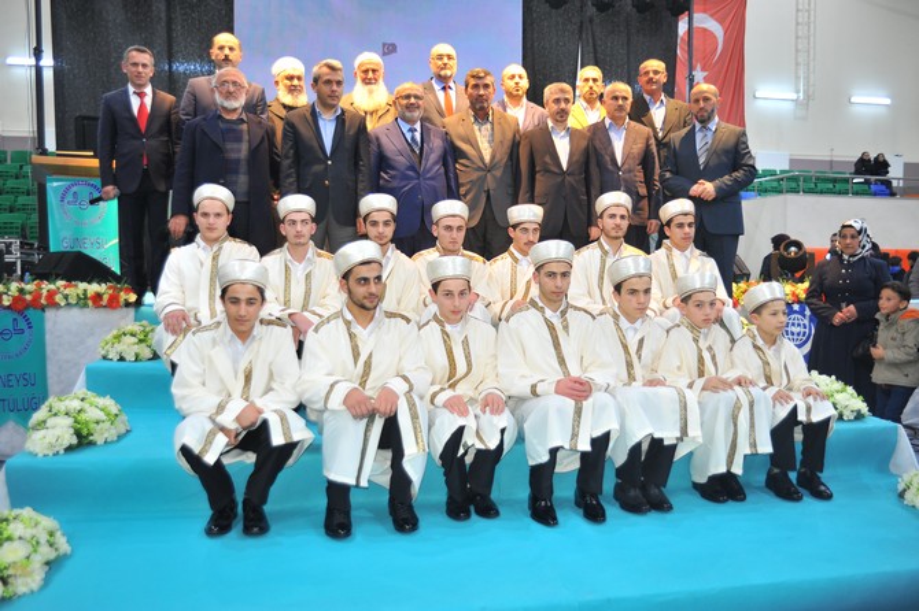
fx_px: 893
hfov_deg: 54.5
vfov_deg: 37.8
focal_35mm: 35
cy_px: 306
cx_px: 460
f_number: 2.8
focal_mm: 35
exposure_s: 1/60
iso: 800
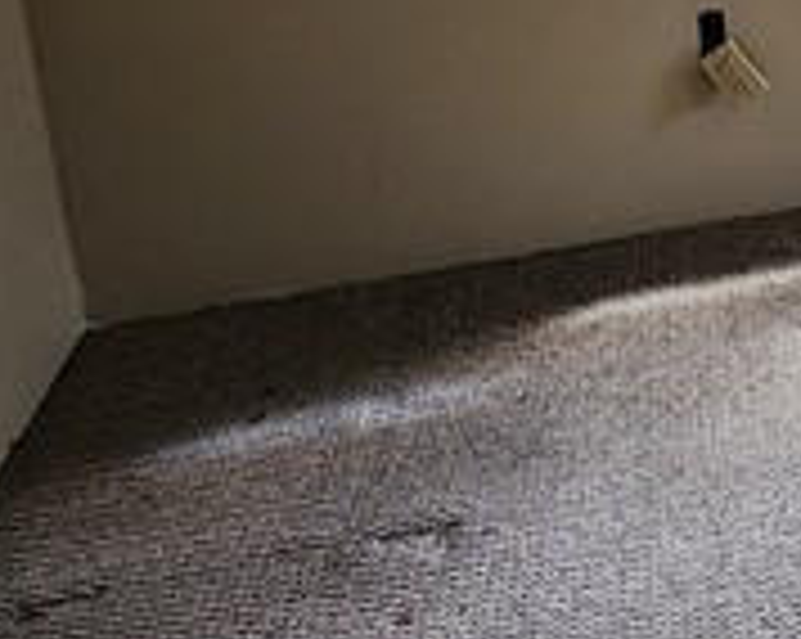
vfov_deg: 19.5
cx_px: 1490
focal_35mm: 73
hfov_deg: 19.0
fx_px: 1729
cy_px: -158
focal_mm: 2.2
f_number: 2.2
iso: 125
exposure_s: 1/60
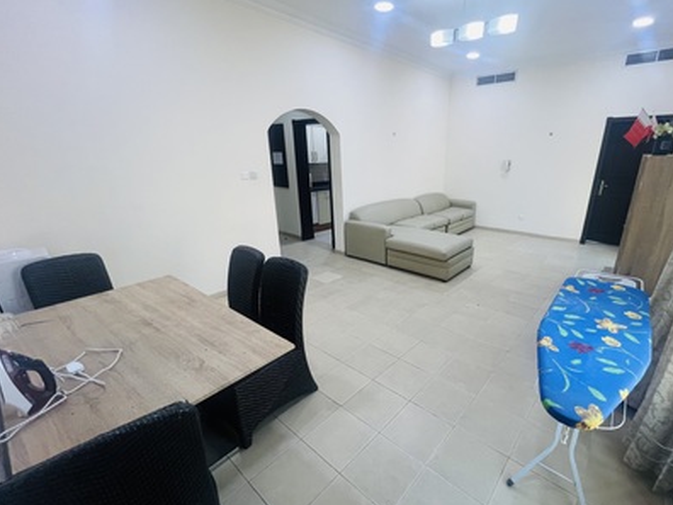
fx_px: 292
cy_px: 261
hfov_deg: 97.7
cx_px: 378
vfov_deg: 81.7
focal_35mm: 15
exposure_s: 1/100
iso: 160
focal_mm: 1.57
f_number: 1.8
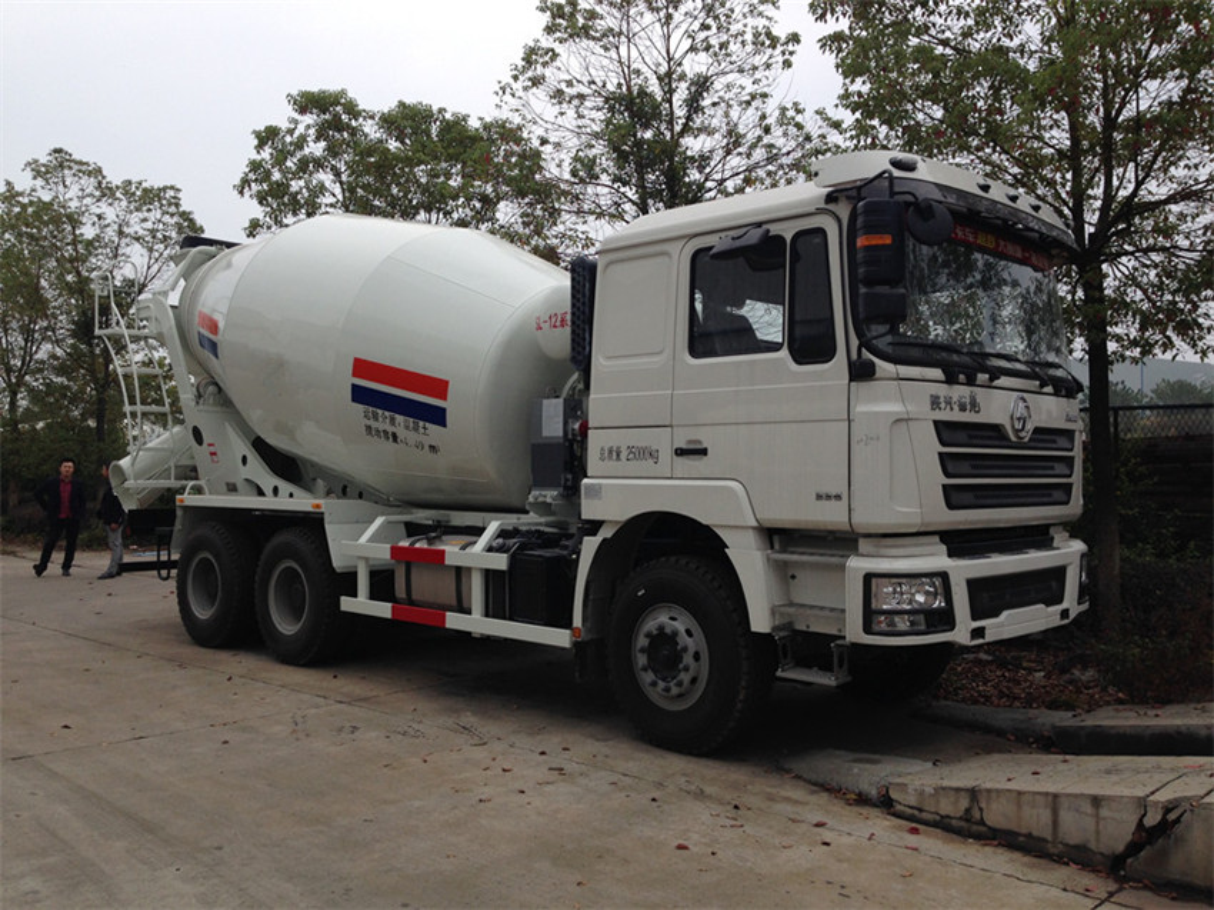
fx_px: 1157
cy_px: 455
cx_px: 607
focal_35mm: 33
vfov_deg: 42.9
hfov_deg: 55.4
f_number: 2.4
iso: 50
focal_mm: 4.12
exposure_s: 1/341
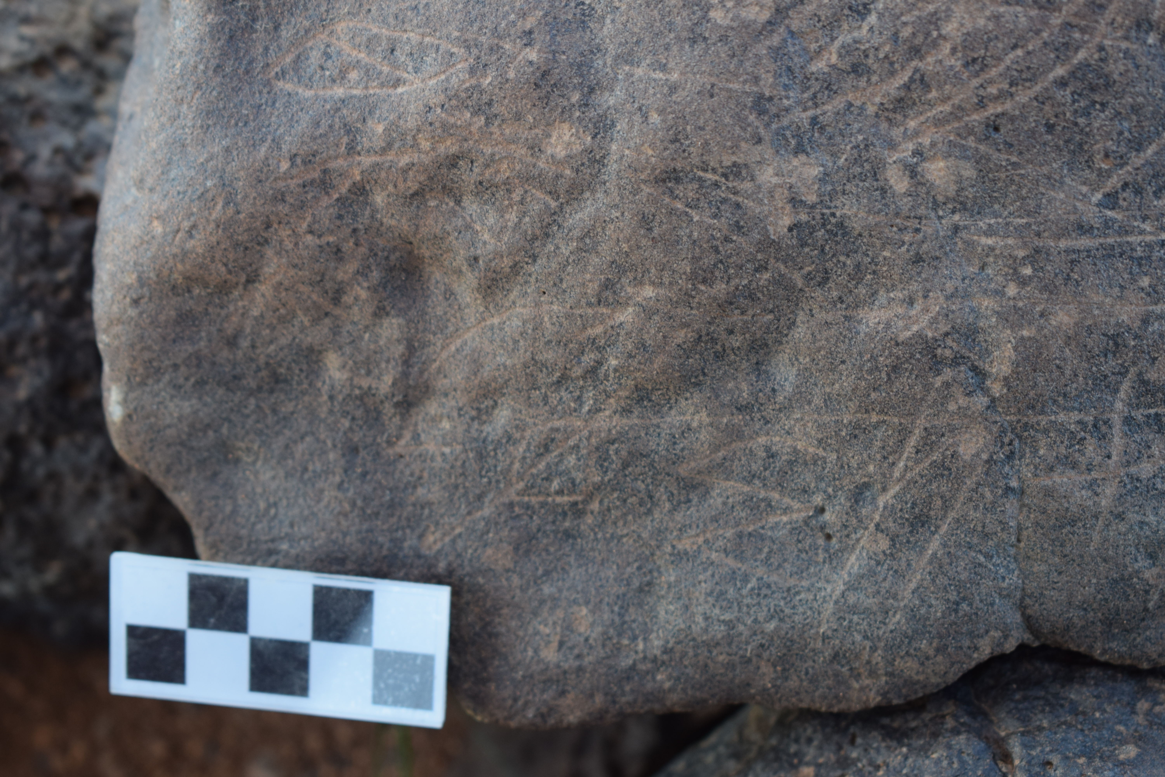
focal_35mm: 82
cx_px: 582
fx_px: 2670
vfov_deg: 16.6
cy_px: 388
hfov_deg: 24.6
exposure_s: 1/125
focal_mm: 55
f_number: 5.6
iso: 400
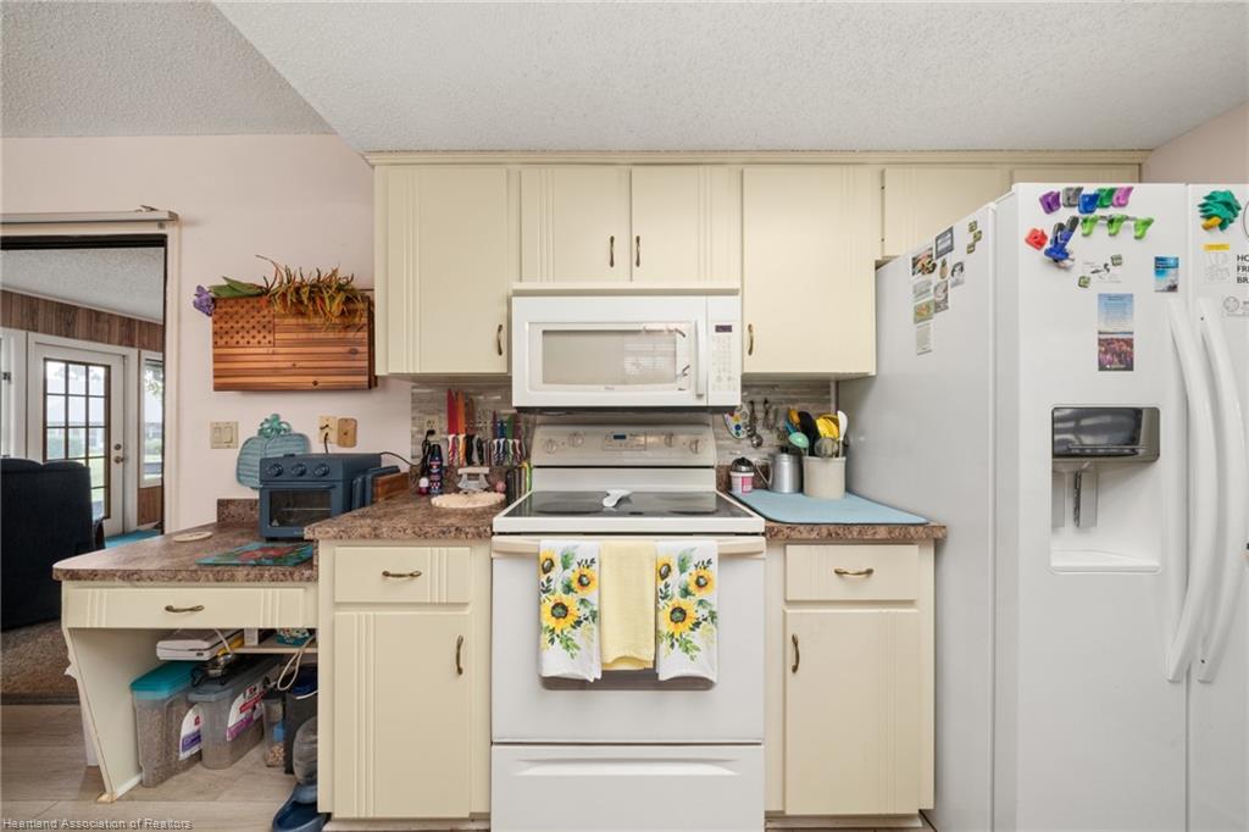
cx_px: 624
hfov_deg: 112.6
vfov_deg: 90.0
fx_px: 416
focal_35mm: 12
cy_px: 416
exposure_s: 1/3
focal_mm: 12
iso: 400
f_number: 11
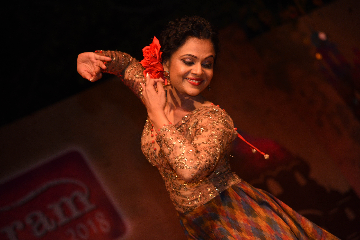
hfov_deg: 17.1
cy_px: 120
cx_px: 180
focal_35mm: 120
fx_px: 1200
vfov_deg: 11.4
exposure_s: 1/200
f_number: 4
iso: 800
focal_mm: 120
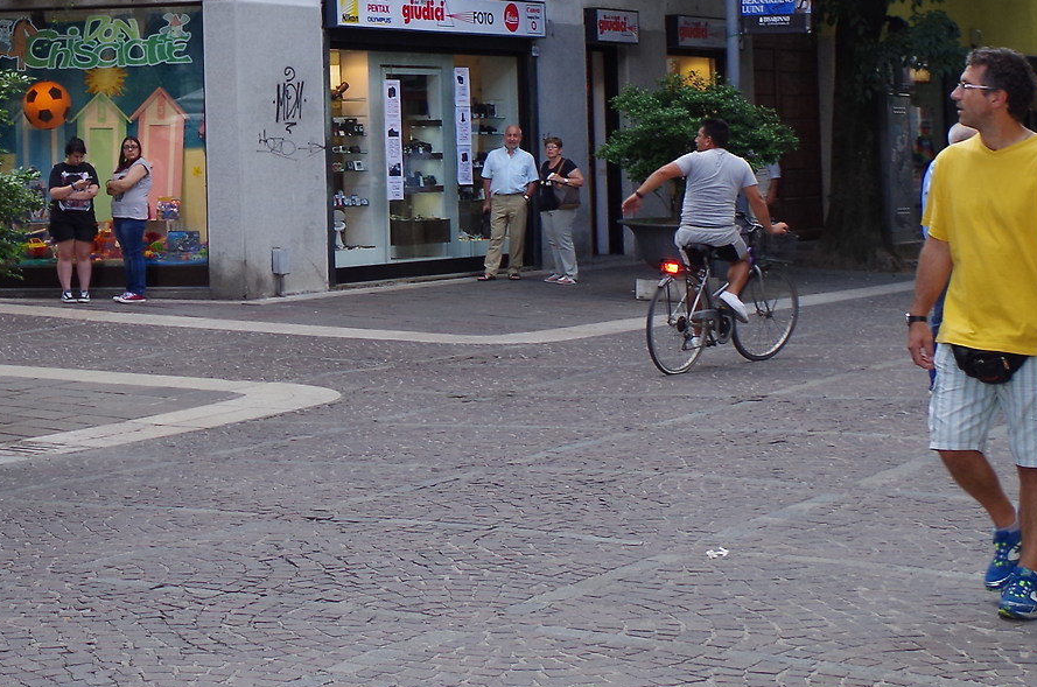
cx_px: -14
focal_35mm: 81
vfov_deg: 16.5
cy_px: 32
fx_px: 2329
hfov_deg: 23.9
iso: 400
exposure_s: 1/180
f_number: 5.6
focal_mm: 20
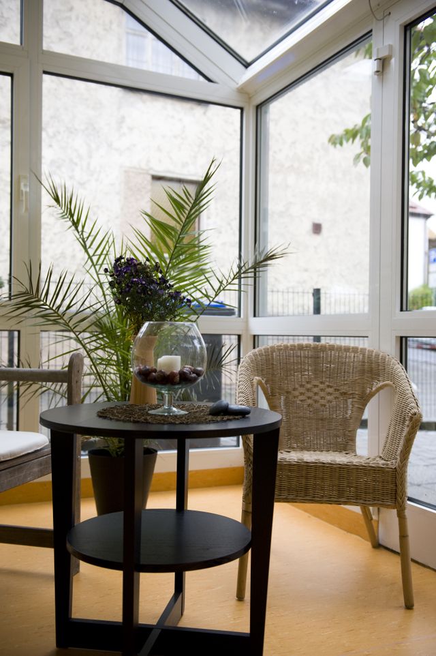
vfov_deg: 50.7
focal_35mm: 38
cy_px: 328
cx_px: 218
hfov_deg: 35.0
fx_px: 691
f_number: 3.5
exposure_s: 1/640
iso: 800
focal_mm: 38
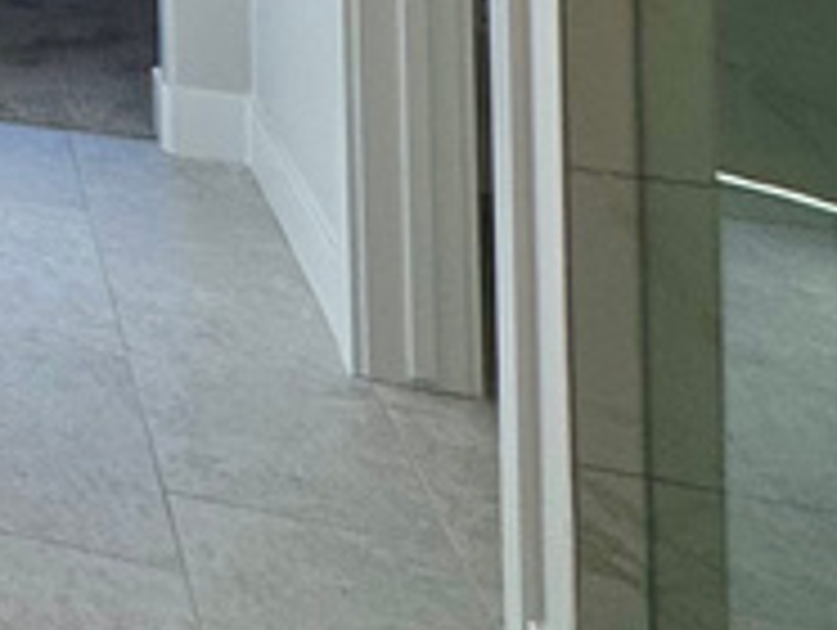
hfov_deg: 15.0
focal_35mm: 77
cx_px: -1174
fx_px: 1864
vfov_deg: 15.9
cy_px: -549
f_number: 2.2
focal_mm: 2.22
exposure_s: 1/569
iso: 40
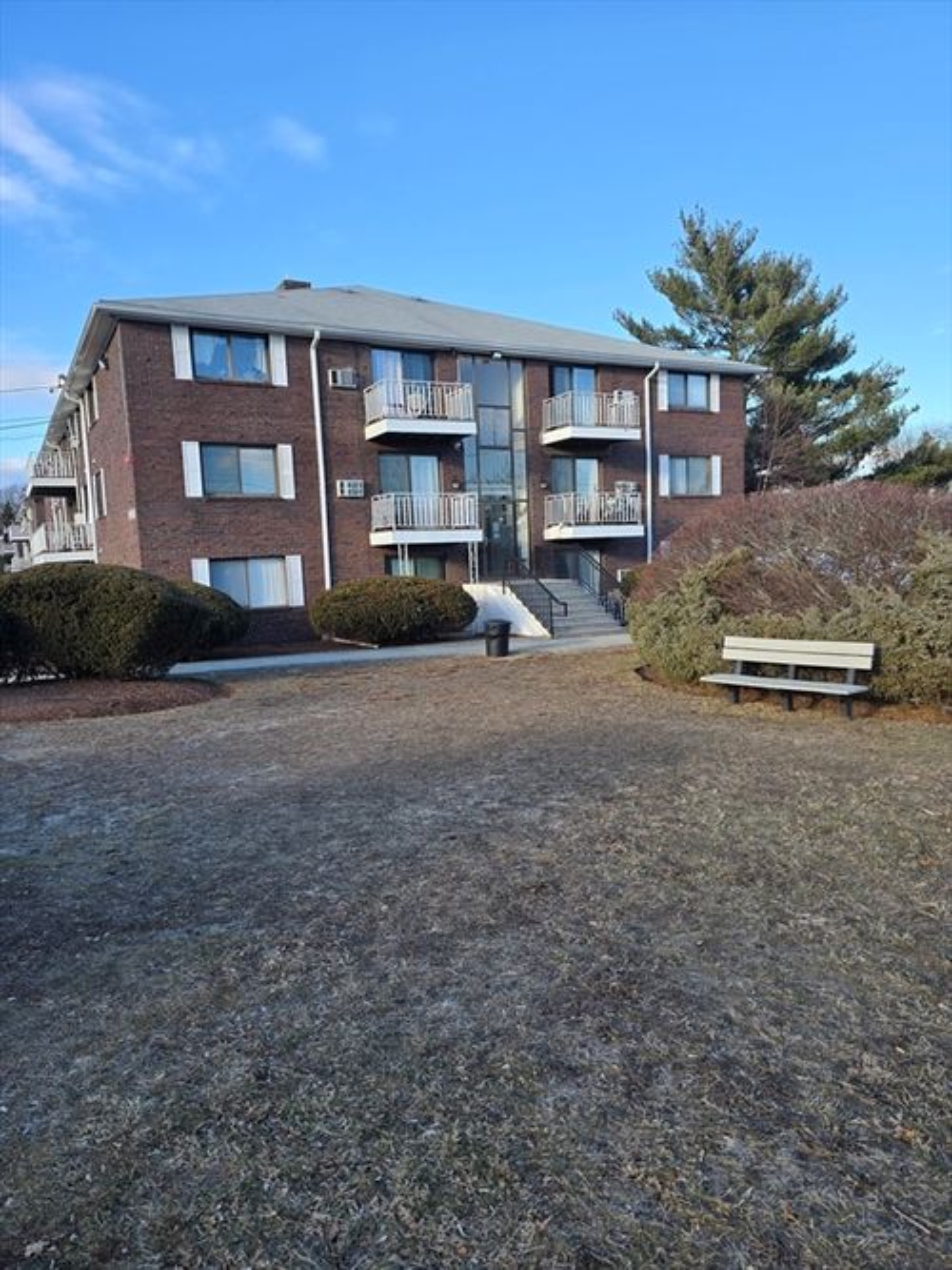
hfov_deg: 58.9
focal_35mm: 23
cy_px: 635
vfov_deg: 73.9
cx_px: 476
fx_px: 844
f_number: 1.7
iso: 12
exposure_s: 1/260
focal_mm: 6.3
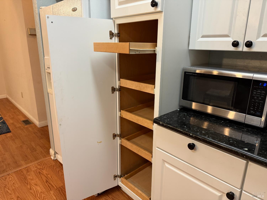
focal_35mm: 24
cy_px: 100
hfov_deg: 71.6
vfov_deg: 56.8
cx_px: 134
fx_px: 185
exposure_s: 1/60
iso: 250
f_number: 1.78
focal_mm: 6.76
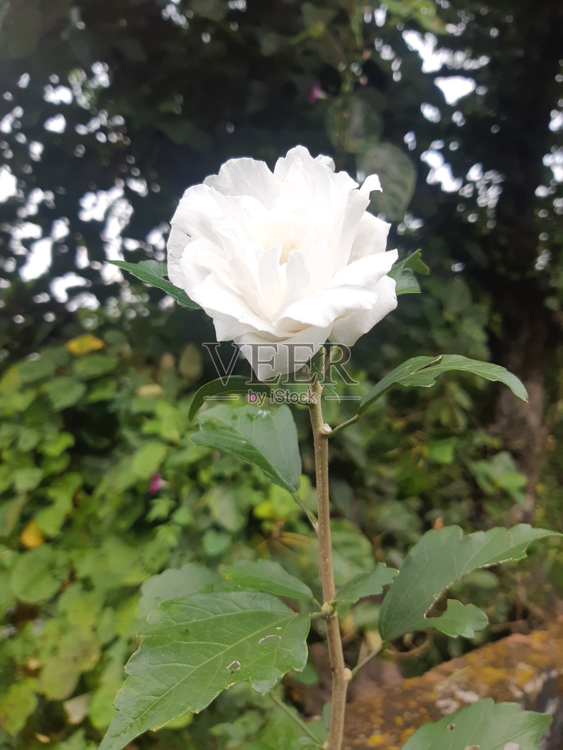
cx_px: 282
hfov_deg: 53.1
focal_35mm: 26
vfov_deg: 67.3
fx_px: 564
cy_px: 375
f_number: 1.7
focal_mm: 3.93
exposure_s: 1/235
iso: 40
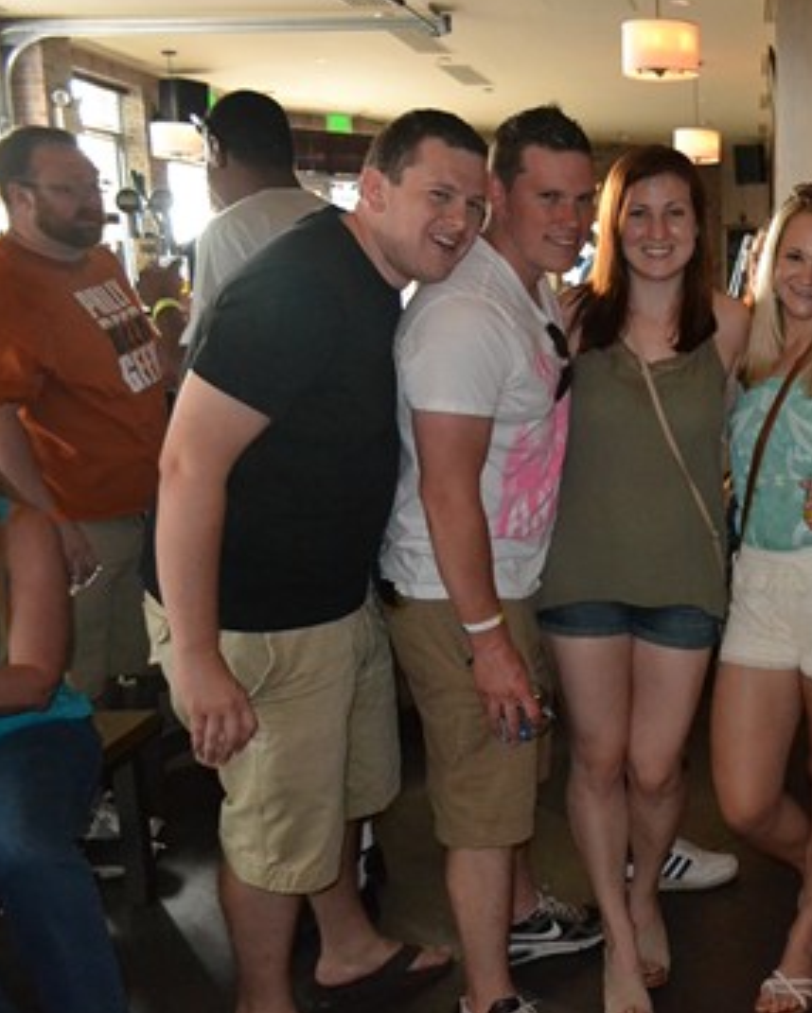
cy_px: 509
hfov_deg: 35.6
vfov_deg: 46.8
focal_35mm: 39
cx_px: 755
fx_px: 1171
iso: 3200
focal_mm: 18
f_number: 3.5
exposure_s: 1/60
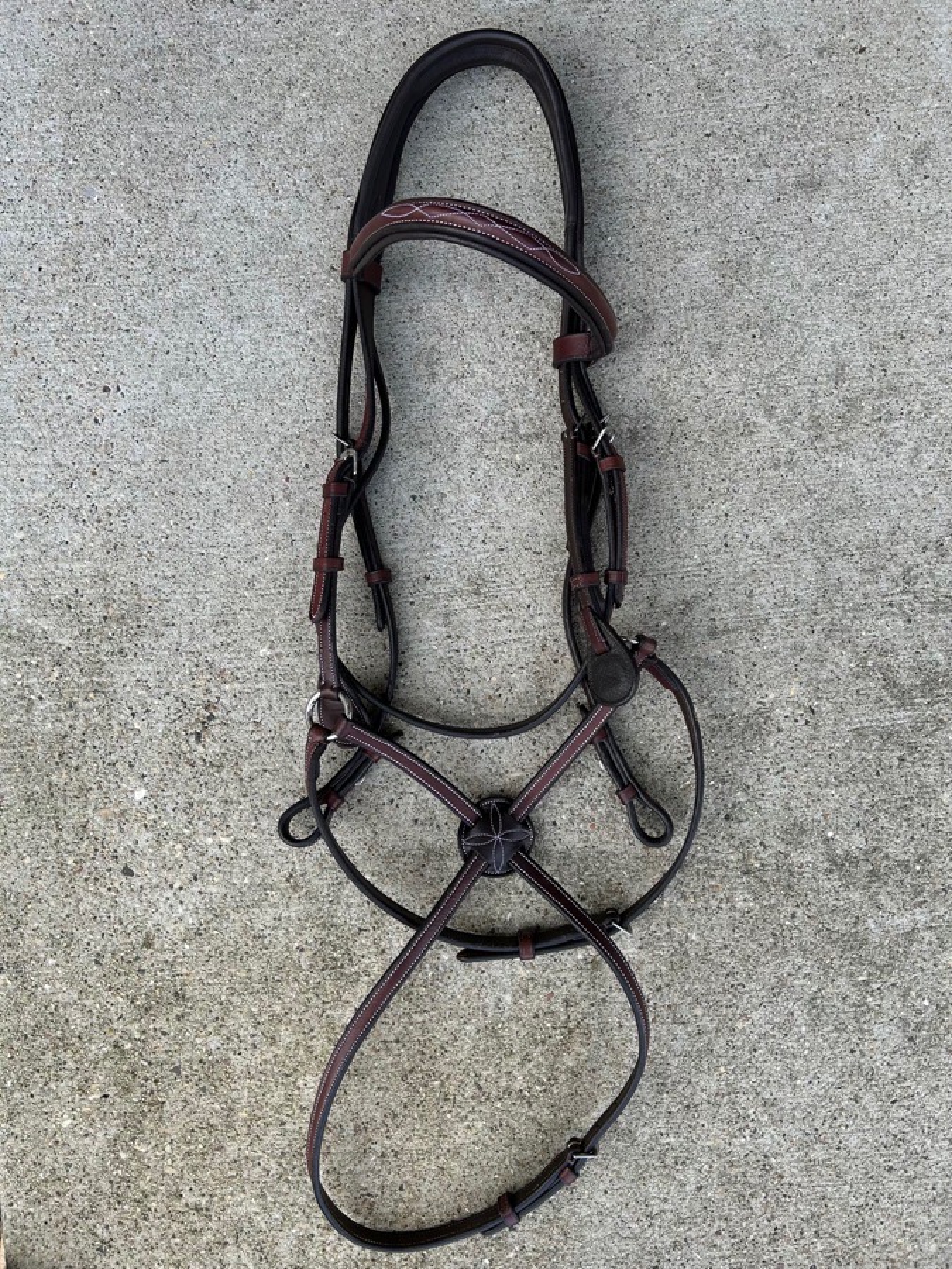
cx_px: 476
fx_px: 953
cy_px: 634
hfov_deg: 53.1
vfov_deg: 67.3
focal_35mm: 26
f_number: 1.5
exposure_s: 1/384
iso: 50
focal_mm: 5.7
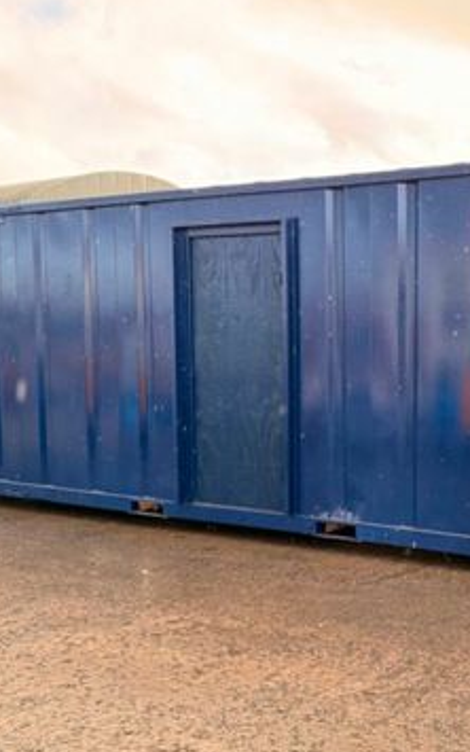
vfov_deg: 46.1
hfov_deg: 28.4
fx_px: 881
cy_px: 415
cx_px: 449
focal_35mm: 43
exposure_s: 1/178
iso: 80
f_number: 1.78
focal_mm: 6.76
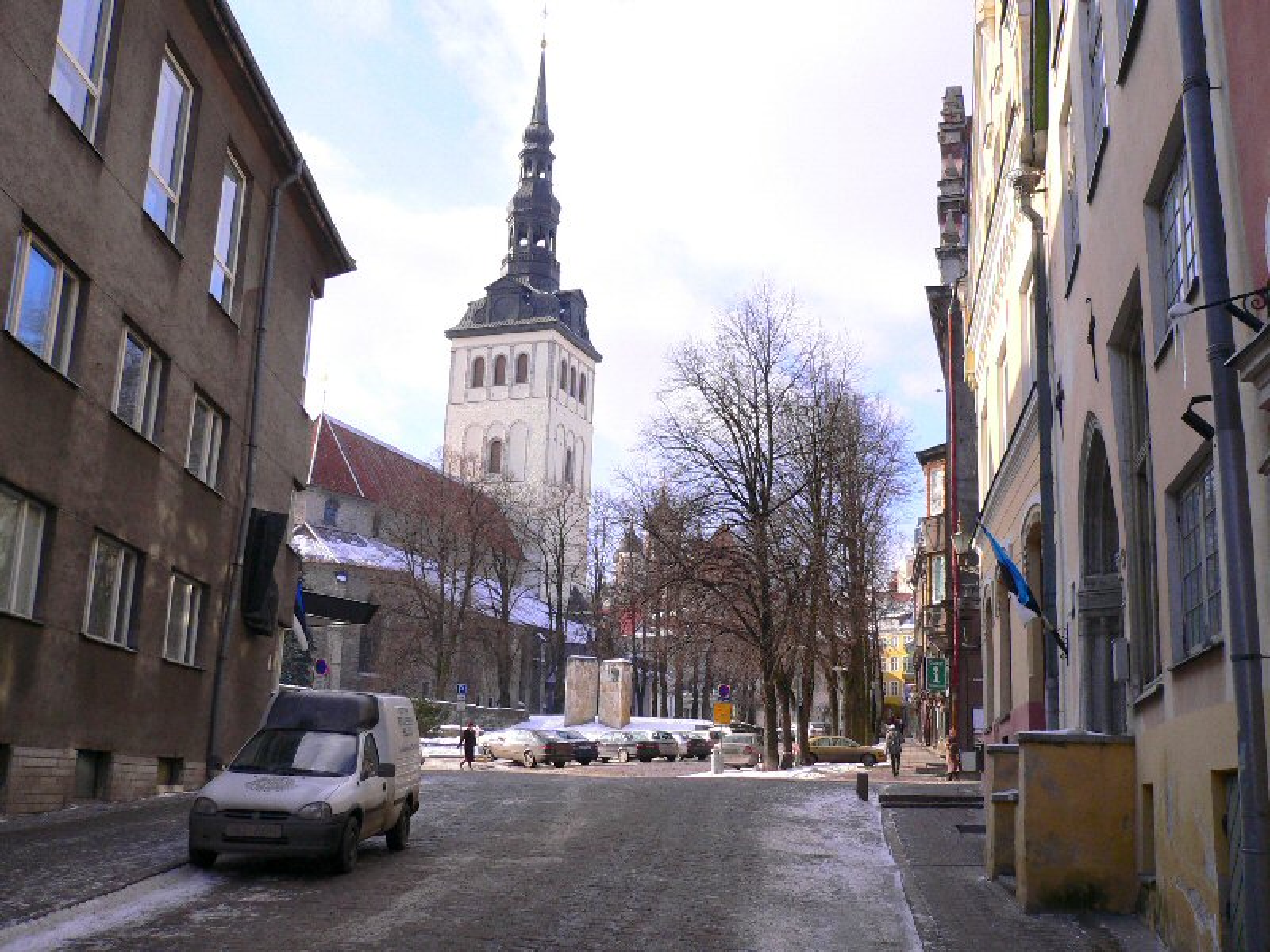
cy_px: 476
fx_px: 1284
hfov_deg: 52.6
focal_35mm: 35
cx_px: 635
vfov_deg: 40.7
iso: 80
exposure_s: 1/250
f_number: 5.6
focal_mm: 5.8
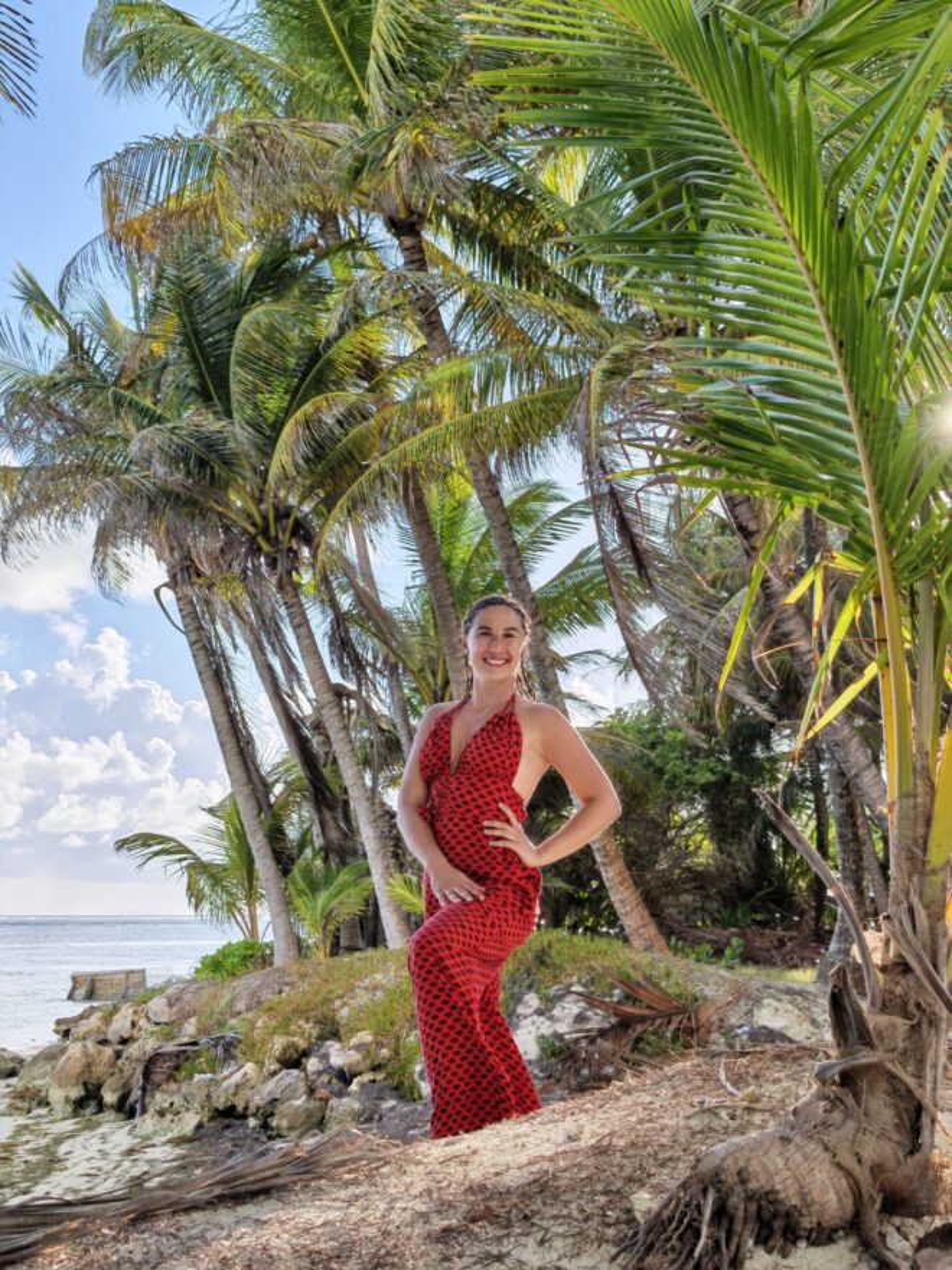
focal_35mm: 46
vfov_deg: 41.2
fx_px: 1687
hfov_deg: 31.5
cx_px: 476
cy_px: 635
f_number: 1.6
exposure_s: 1/710
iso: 50
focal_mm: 6.55
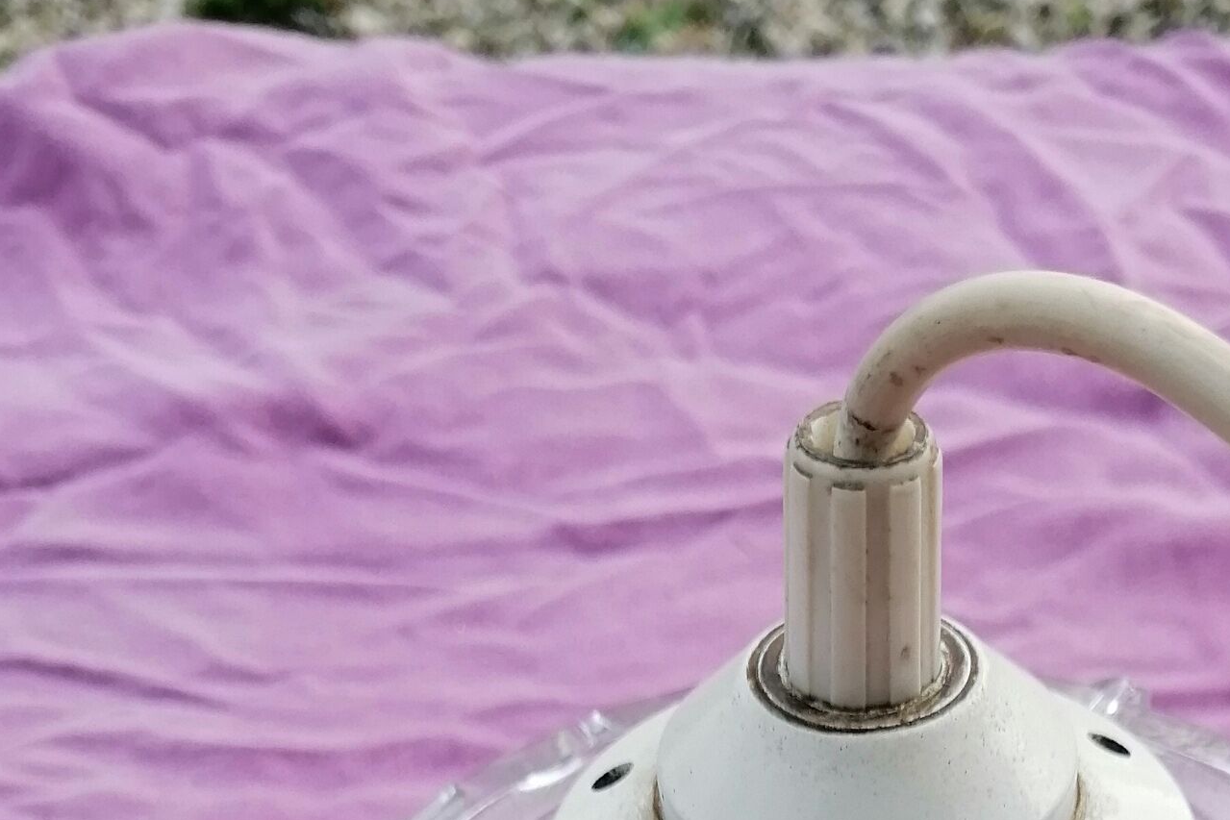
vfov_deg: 16.4
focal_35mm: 69
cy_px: 1487
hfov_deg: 29.0
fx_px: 2358
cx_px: 835
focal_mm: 3.96
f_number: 1.8
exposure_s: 1/450
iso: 50
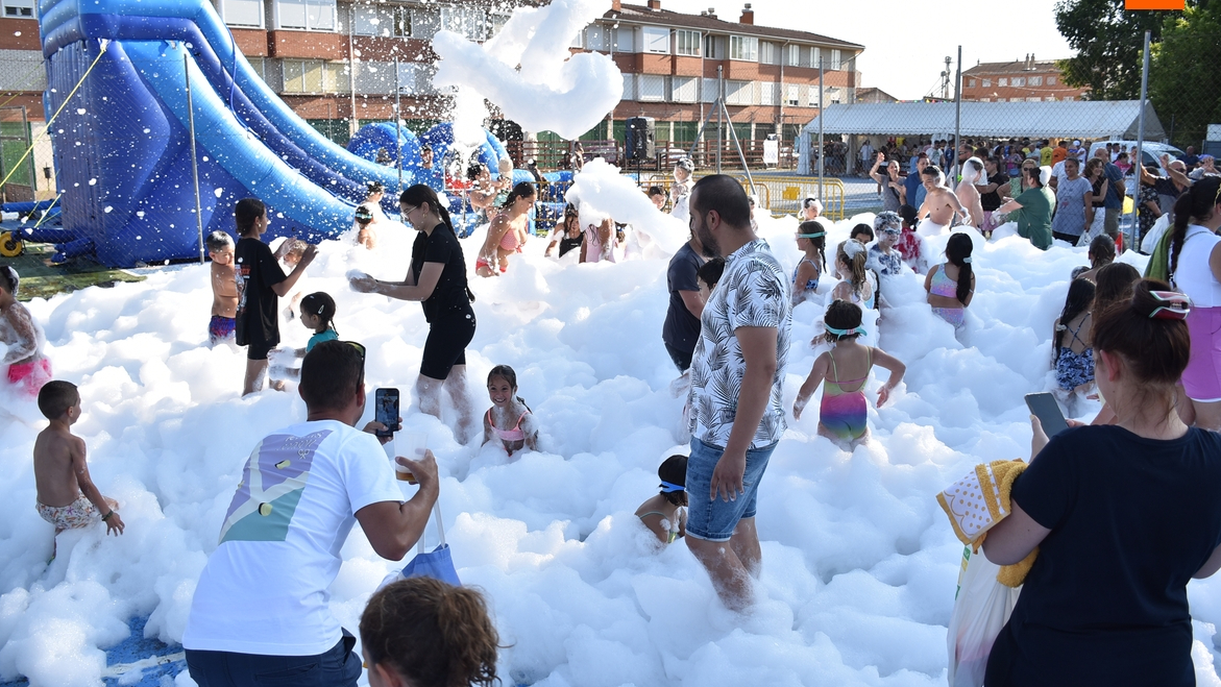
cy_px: 328
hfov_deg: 66.1
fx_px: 939
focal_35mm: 29
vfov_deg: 40.2
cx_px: 601
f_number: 3.5
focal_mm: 18
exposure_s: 1/400
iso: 100
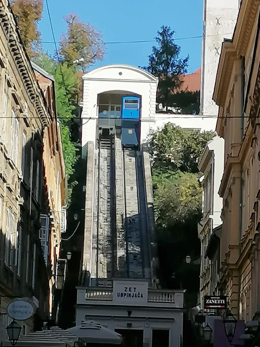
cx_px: 130
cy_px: 174
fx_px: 1442
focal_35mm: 144
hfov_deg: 10.3
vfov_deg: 13.7
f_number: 1.8
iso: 50
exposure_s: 1/1592
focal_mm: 4.75
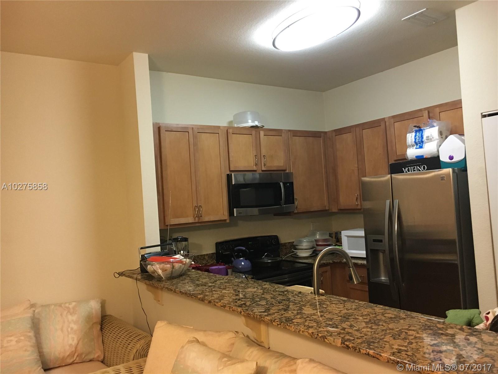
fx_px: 417
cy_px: 187
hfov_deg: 61.7
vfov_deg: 48.2
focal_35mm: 29
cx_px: 249
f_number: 2.2
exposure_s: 1/24
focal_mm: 4.15
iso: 200
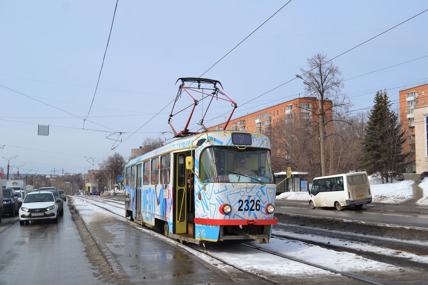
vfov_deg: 36.9
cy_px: 142
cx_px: 214
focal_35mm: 36
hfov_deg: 53.1
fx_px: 428
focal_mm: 24
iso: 400
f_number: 6.3
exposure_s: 1/2000
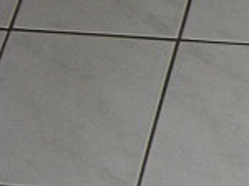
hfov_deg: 8.7
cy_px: 3
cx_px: 636
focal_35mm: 203
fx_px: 1458
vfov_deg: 7.3
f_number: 2.7
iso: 200
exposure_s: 1/60
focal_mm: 6.2
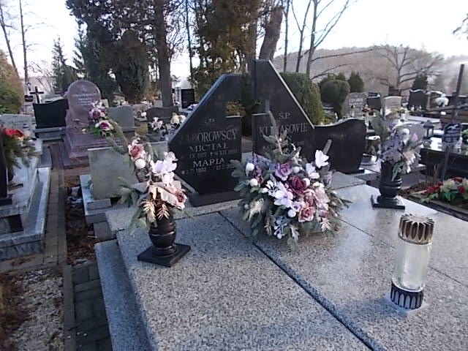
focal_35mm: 26
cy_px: 176
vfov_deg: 53.1
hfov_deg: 67.3
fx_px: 352
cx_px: 234
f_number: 3.2
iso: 80
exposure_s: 1/100
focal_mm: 4.6
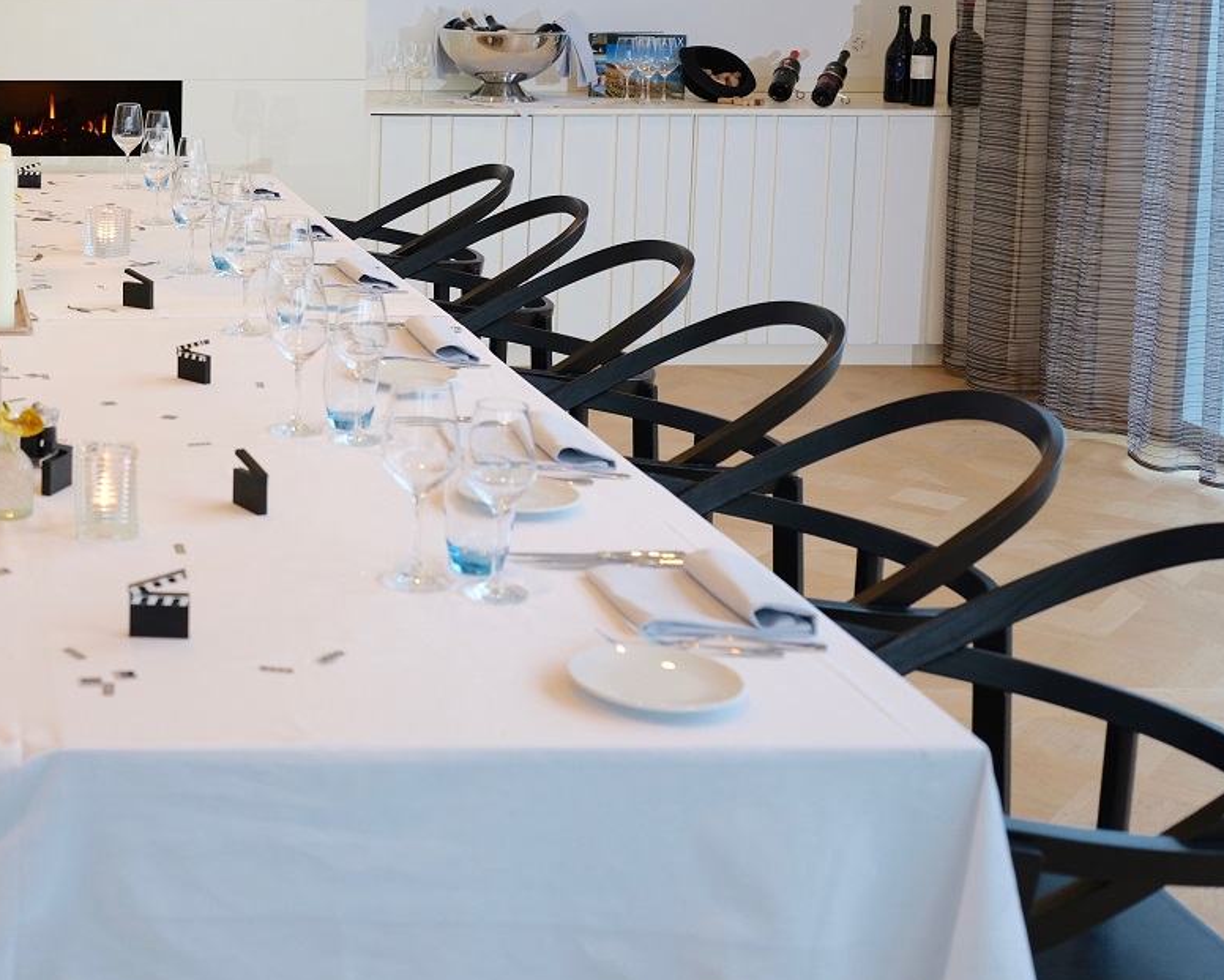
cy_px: 135
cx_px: -17
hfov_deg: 31.9
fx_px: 1956
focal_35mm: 54
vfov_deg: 27.3
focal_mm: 33.2
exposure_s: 1/60
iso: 640
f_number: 4
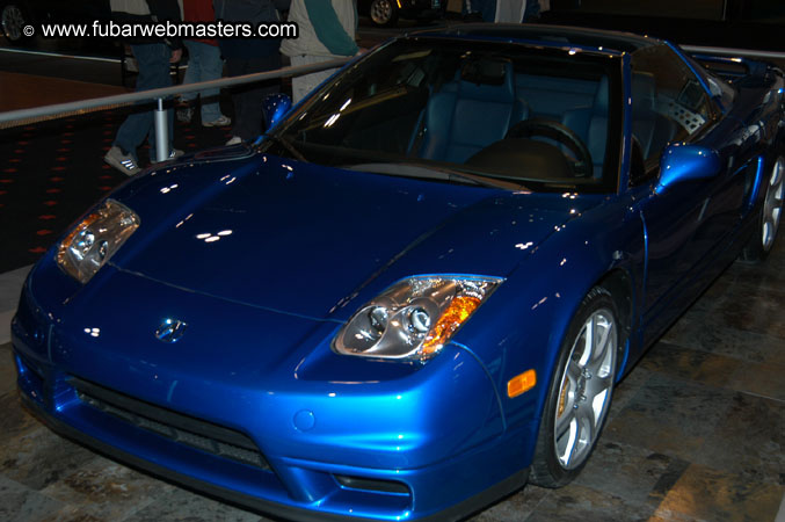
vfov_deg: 29.8
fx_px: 980
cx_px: 392
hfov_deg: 43.6
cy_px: 261
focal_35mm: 45
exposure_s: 1/60
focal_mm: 30
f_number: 5
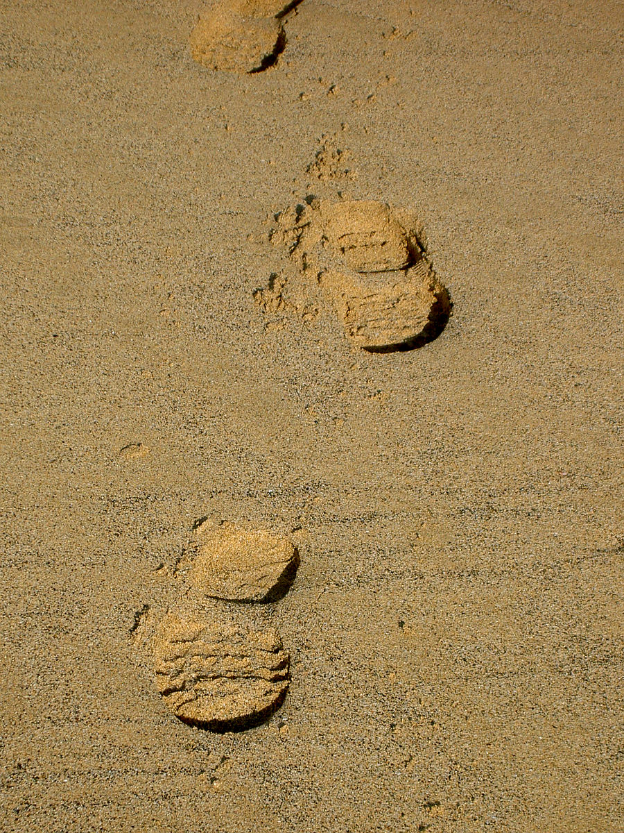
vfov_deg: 19.3
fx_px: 2452
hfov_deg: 14.5
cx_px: 312
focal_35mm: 102
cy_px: 416
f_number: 4.9
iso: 50
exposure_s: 1/500
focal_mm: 16.8
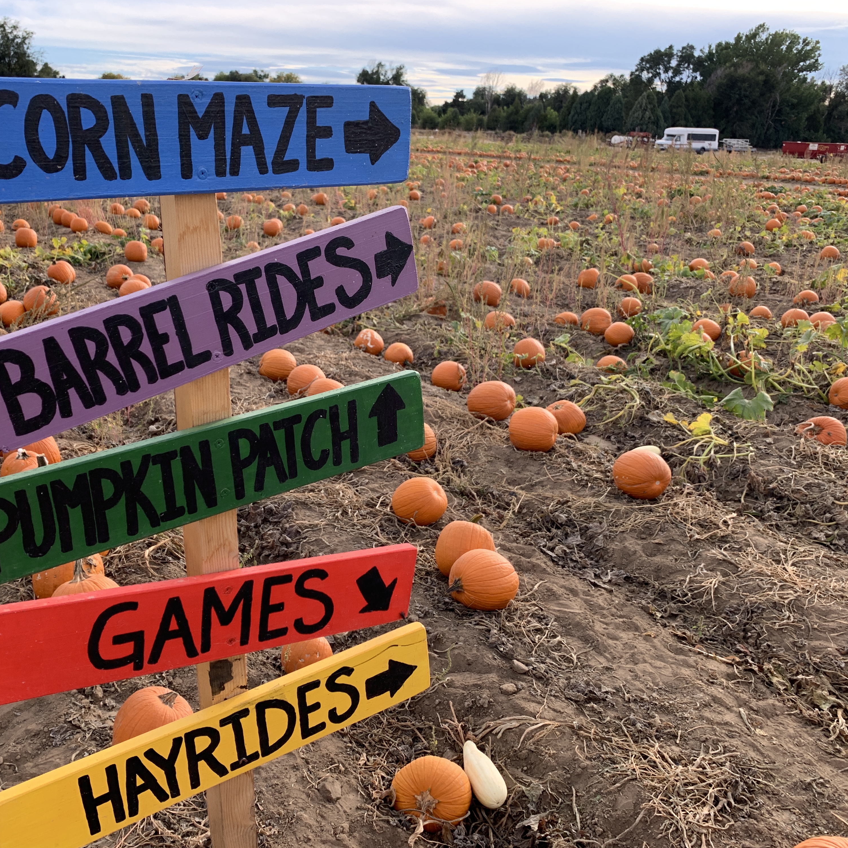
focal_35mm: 31
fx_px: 859
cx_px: 357
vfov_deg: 52.5
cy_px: 424
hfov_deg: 52.3
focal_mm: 4.25
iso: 25
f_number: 1.8
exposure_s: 1/437
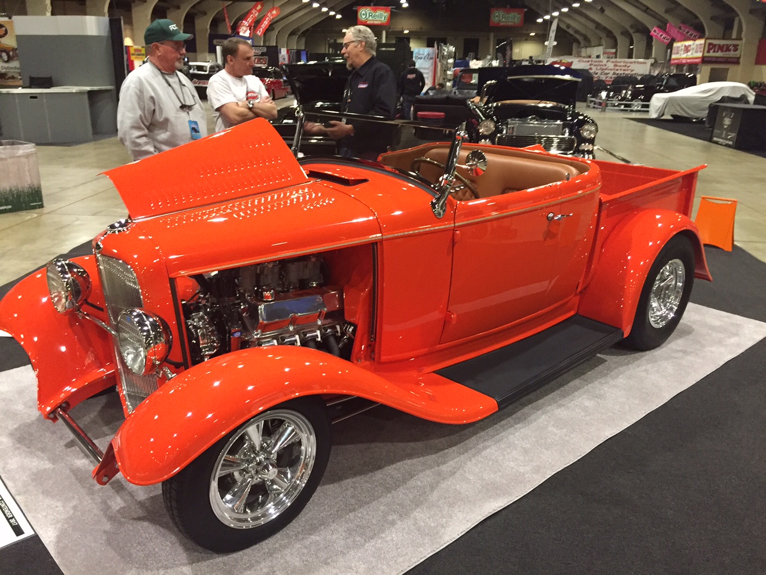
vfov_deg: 48.2
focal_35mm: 29
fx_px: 642
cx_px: 383
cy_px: 288
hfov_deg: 61.7
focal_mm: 4.15
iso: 250
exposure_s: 1/30
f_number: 2.2
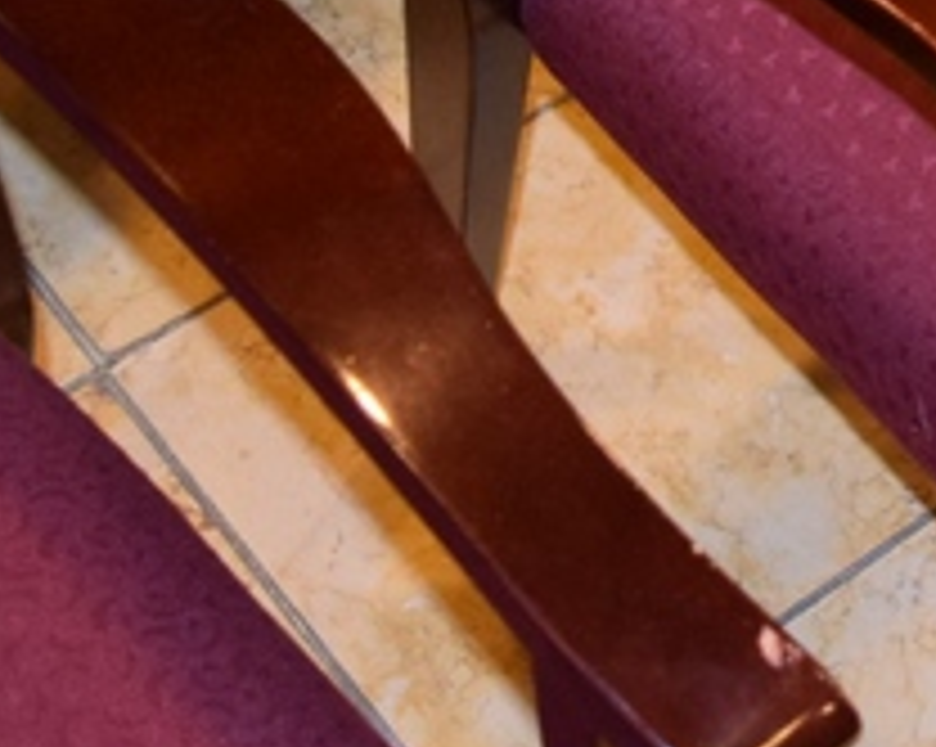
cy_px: -356
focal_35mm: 125
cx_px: 1233
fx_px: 3460
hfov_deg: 14.7
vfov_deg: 11.8
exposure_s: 1/60
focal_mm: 18
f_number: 3.5
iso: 1400
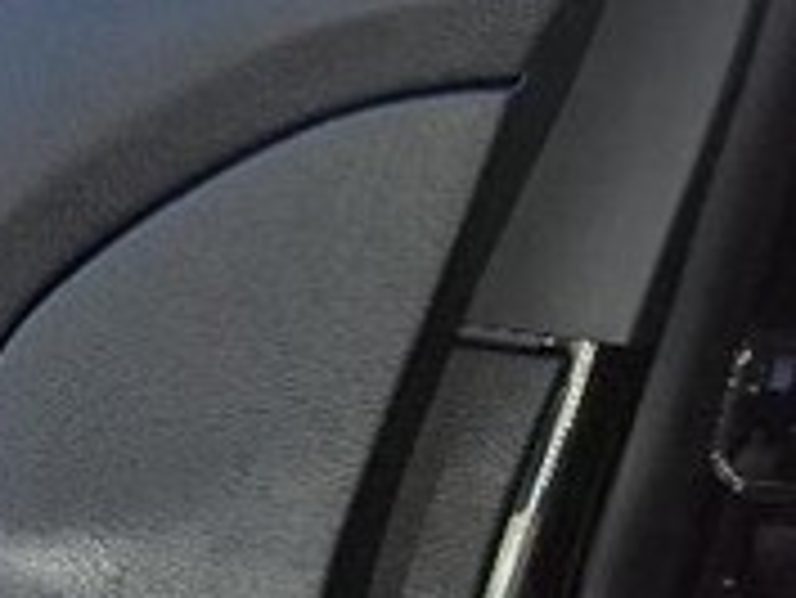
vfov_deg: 11.7
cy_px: 845
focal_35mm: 122
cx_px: -823
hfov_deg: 13.6
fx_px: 2807
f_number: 1.9
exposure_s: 1/417
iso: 40
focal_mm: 3.58
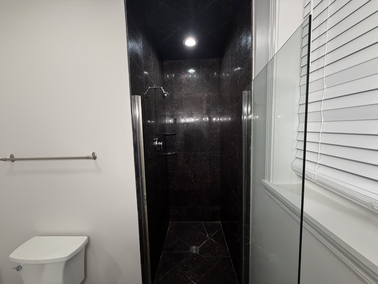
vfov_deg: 85.7
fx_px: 153
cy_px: 142
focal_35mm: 14
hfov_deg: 102.1
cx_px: 189
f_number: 2.2
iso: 320
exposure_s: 1/120
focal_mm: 2.22
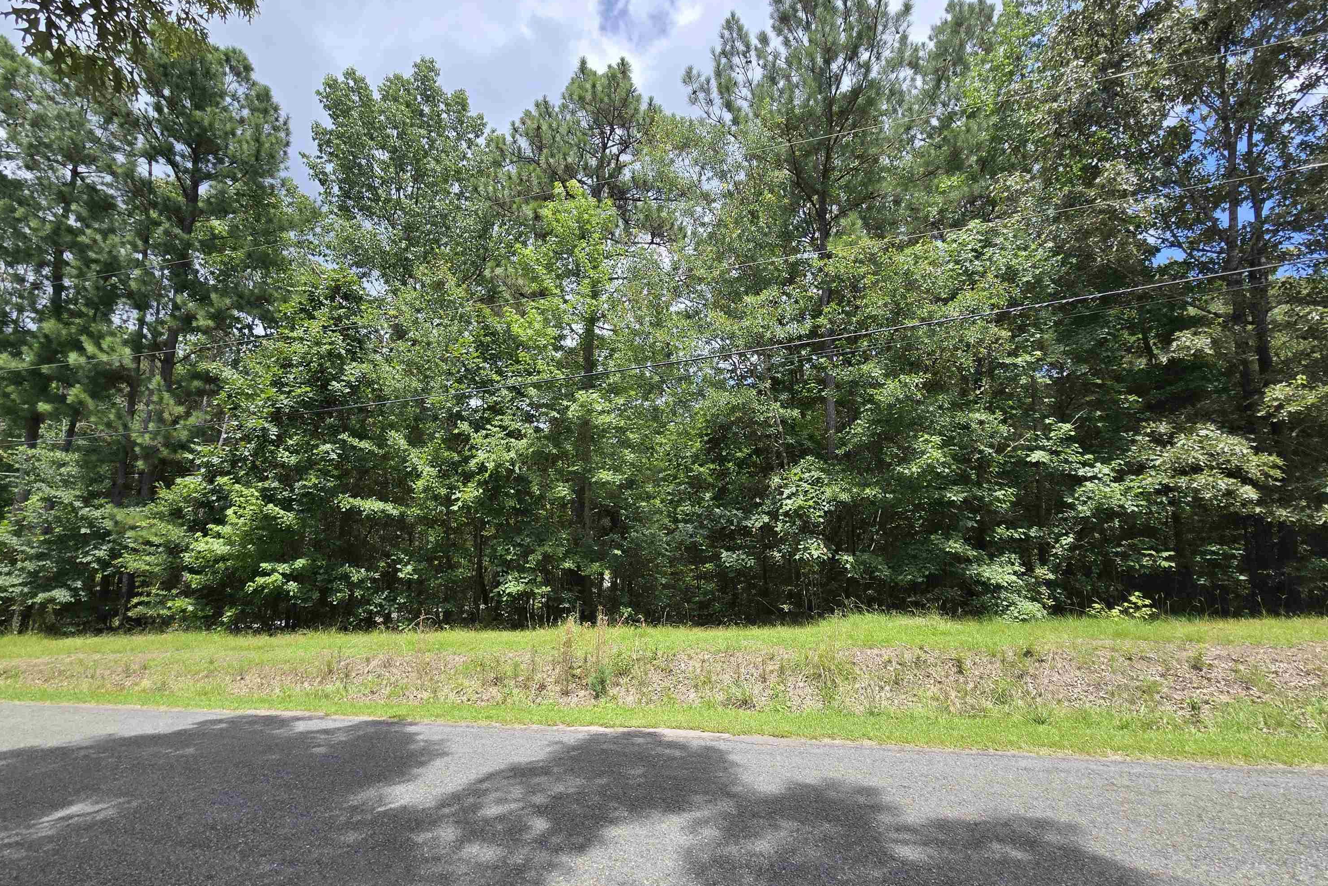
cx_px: 641
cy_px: 490
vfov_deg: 80.9
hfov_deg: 104.2
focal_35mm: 14
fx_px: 516
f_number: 2.2
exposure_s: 1/1476
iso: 50
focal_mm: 2.2
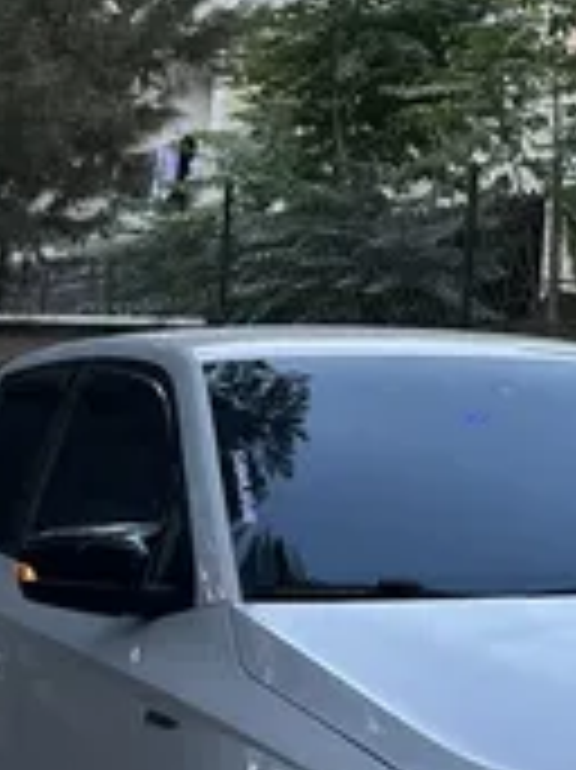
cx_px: 626
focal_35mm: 101
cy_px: -59
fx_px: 2244
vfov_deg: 18.8
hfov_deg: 14.3
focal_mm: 6.86
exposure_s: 1/989
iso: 80
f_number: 1.78
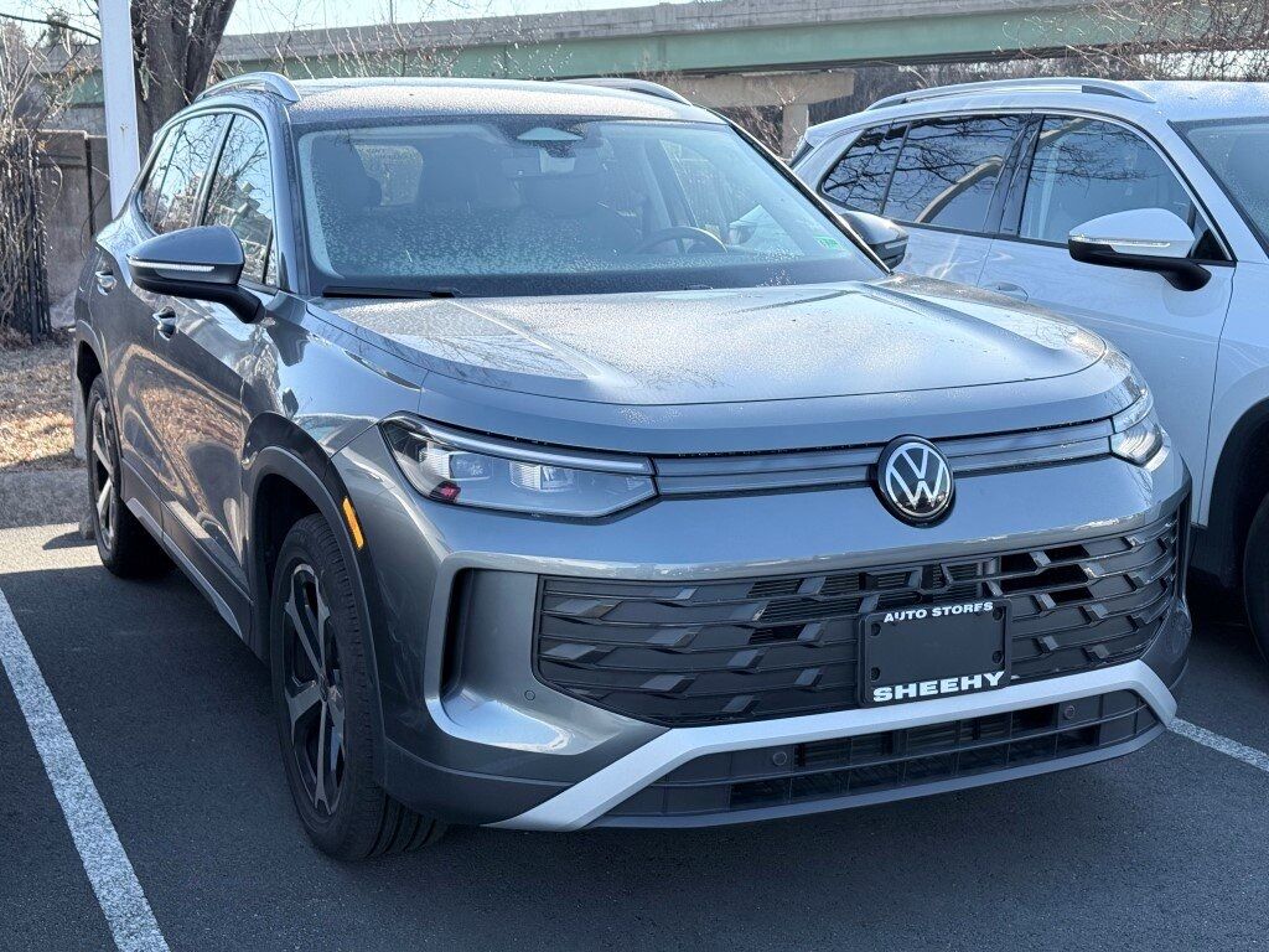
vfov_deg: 30.3
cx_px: 634
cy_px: 476
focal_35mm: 48
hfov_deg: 39.7
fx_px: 1760
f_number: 1.78
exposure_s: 1/1185
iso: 100
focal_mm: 6.76
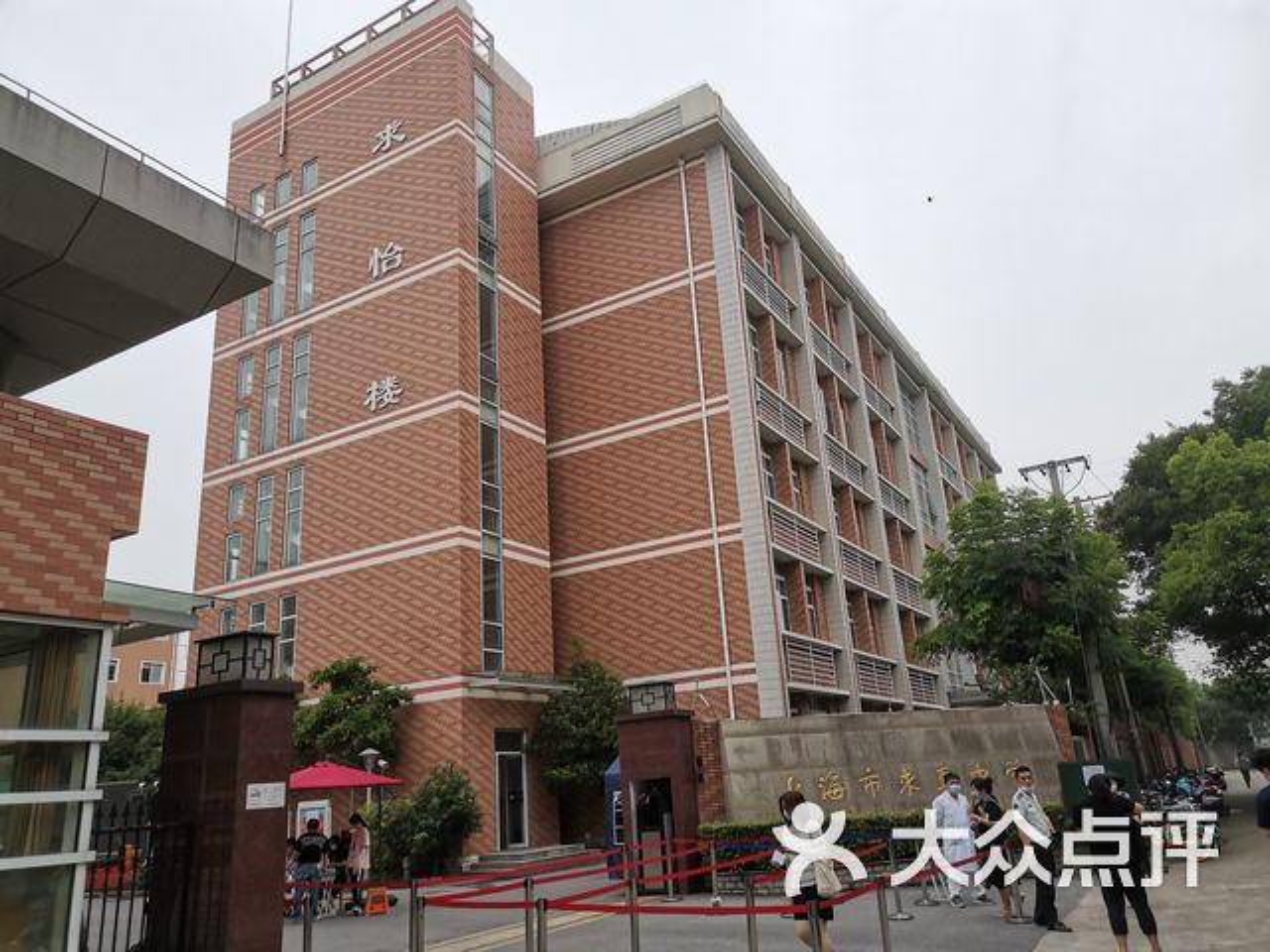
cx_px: 635
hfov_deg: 67.3
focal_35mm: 26
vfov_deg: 53.1
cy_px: 476
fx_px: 954
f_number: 1.8
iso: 50
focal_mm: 4.75
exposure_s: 1/1667
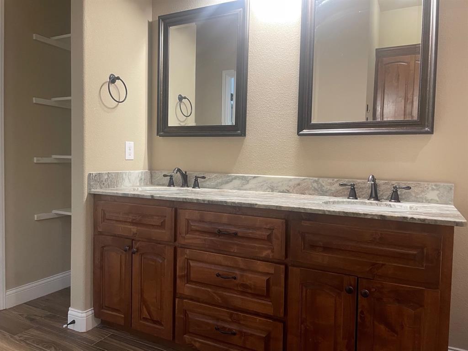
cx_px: 234
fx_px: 352
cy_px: 176
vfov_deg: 53.1
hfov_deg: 67.3
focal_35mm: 26
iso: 160
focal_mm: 4.2
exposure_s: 1/60
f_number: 1.6
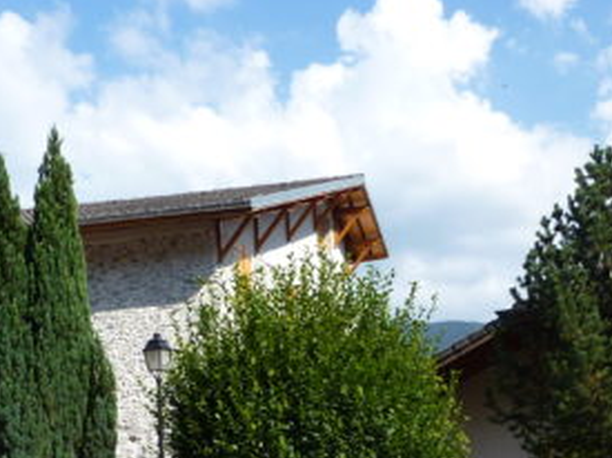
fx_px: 1219
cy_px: 541
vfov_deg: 20.0
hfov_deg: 28.2
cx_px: 286
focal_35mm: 69
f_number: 4
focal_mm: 4.7
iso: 80
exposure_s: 1/500
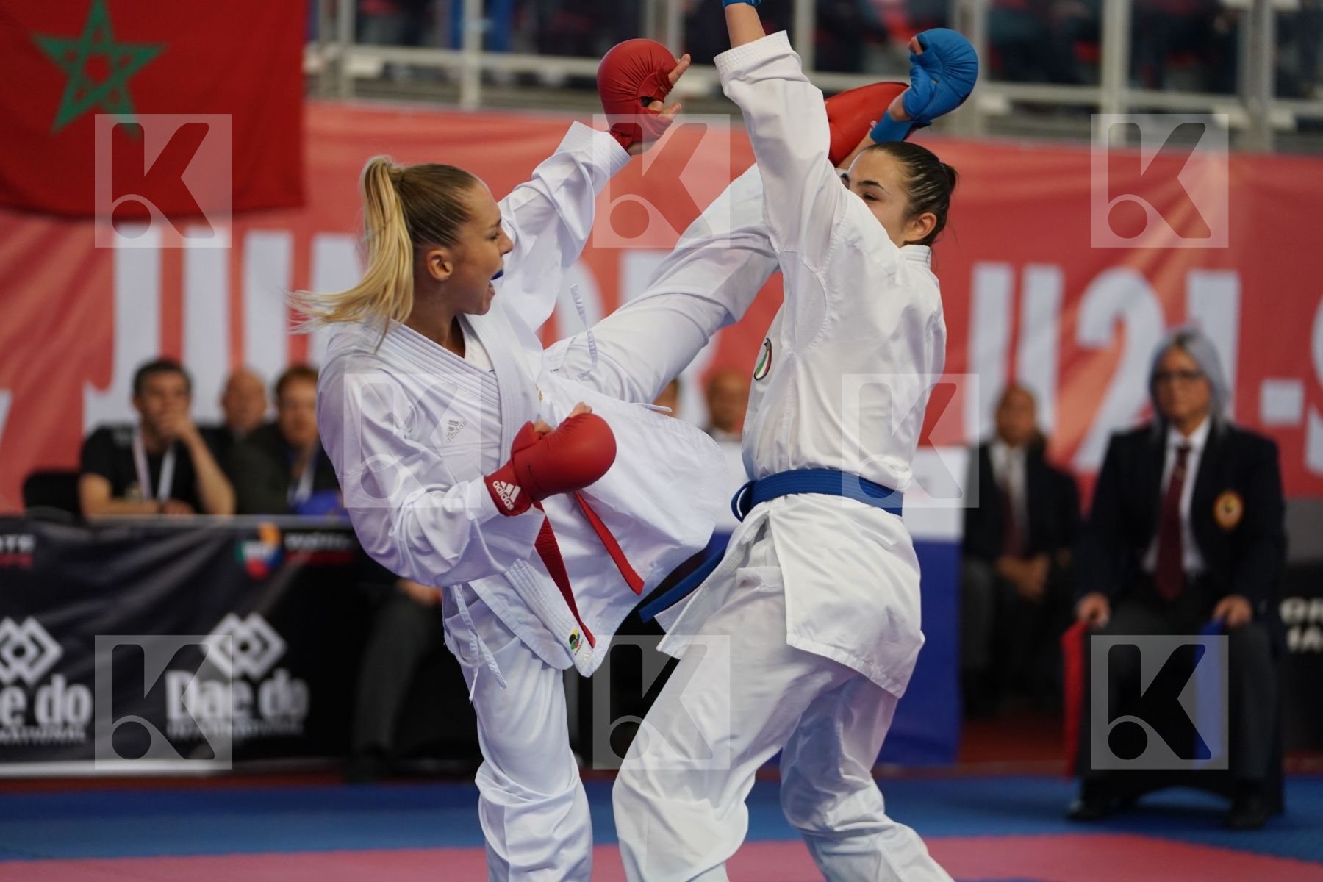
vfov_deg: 9.9
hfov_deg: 14.9
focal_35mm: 138
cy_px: 441
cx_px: 662
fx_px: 5071
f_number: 2.8
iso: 2000
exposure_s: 1/1000
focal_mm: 138
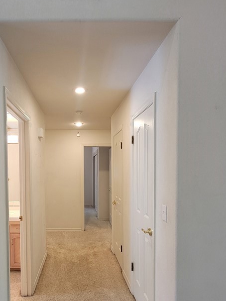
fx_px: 191
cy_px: 176
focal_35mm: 22
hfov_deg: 60.0
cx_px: 80
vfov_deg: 75.8
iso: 250
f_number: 2.2
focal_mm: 2.2
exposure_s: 1/60
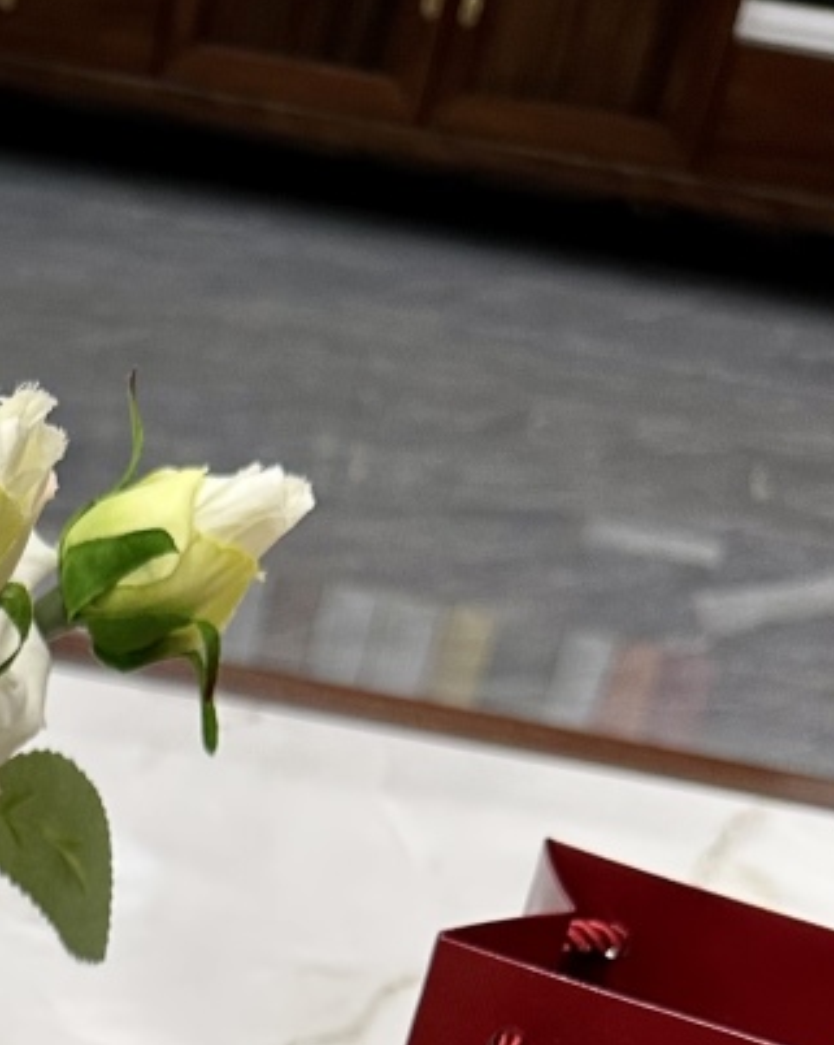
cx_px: -221
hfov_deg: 17.3
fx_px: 2595
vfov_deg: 19.3
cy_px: 1648
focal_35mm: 84
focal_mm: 6.86
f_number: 1.78
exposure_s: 1/50
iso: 160
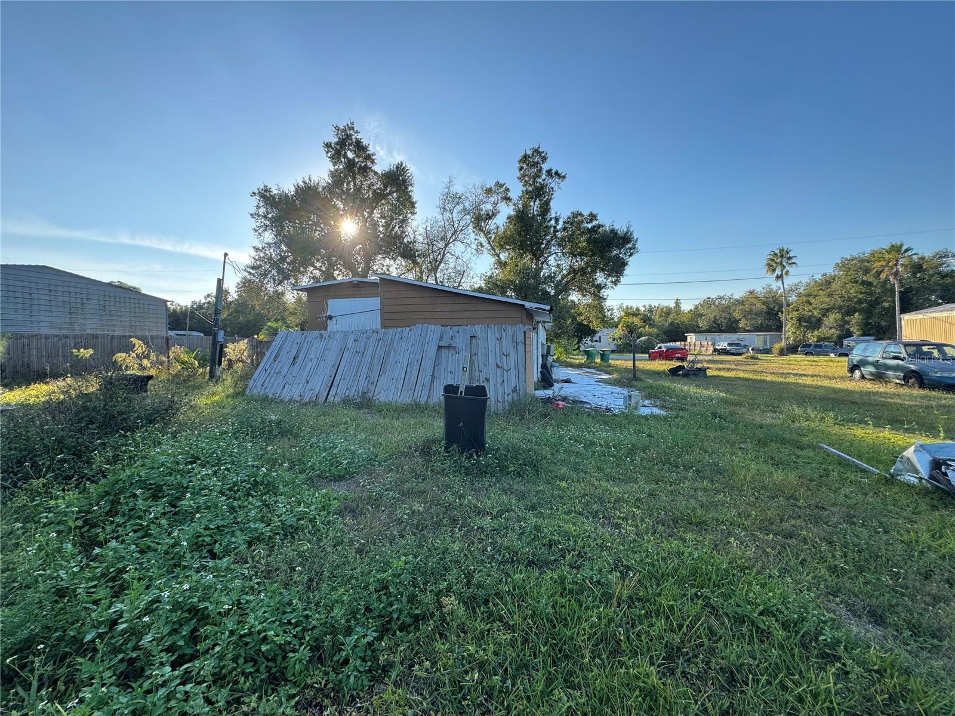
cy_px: 358
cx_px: 478
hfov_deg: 102.1
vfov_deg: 85.7
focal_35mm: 14
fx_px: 386
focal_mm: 2.22
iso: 40
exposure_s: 1/505
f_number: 2.2
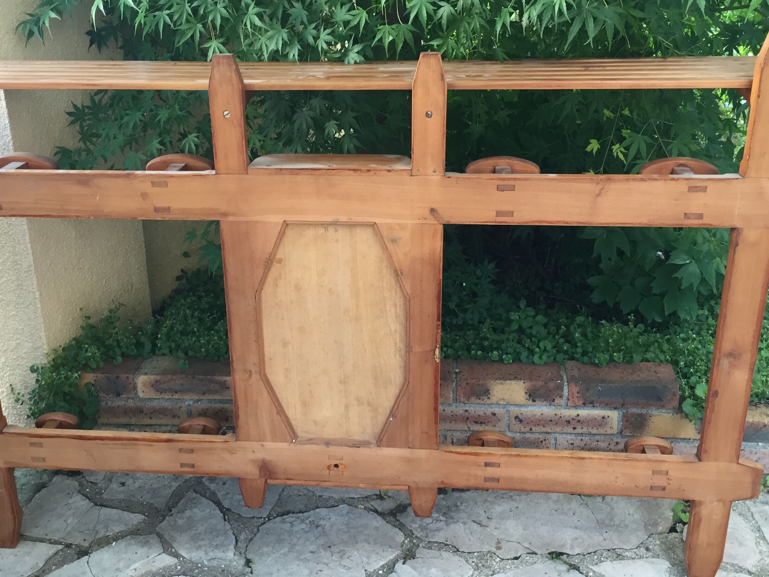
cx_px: 347
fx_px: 866
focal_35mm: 39
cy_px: 286
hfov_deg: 47.8
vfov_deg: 36.8
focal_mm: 4.15
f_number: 2.2
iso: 32
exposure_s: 1/30
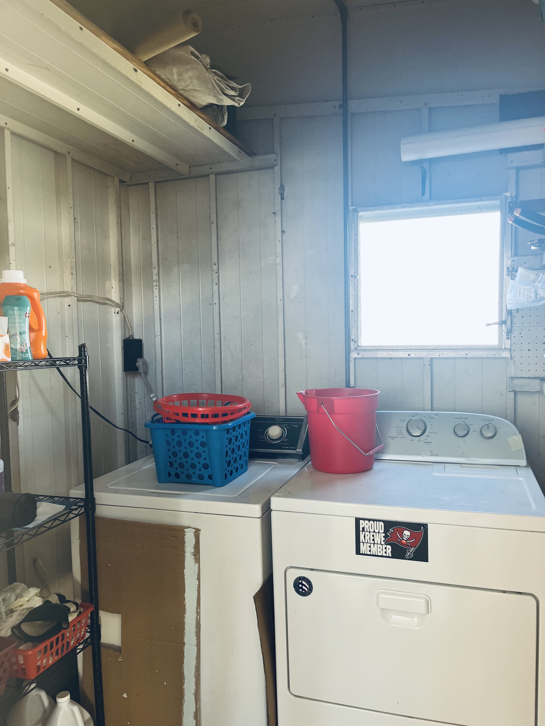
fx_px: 546
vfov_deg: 67.3
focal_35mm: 26
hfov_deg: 53.1
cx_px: 272
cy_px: 363
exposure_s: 1/122
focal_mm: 5.1
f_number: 1.6
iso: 100
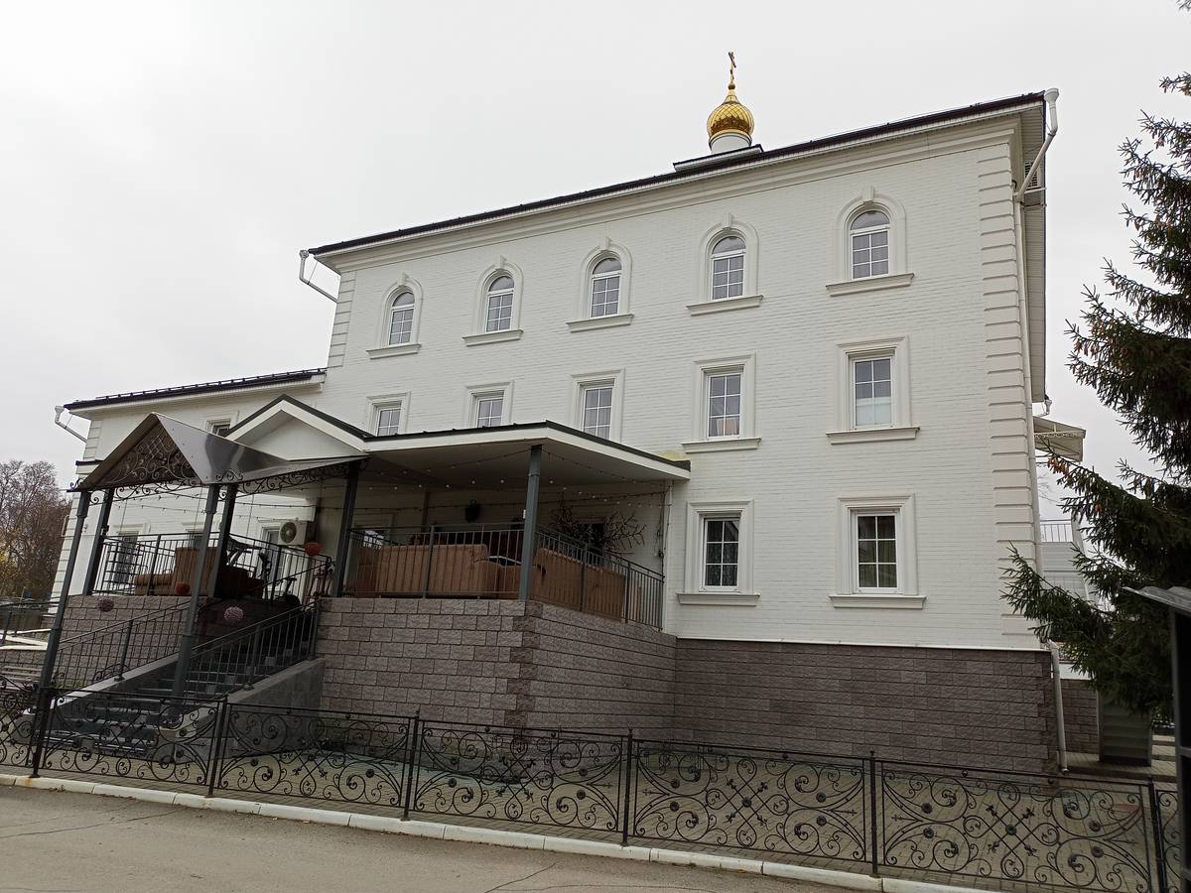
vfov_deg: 49.7
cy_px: 446
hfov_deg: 63.4
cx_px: 596
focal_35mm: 28
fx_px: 963
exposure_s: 1/658
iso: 112
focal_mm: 4.69
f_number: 1.8
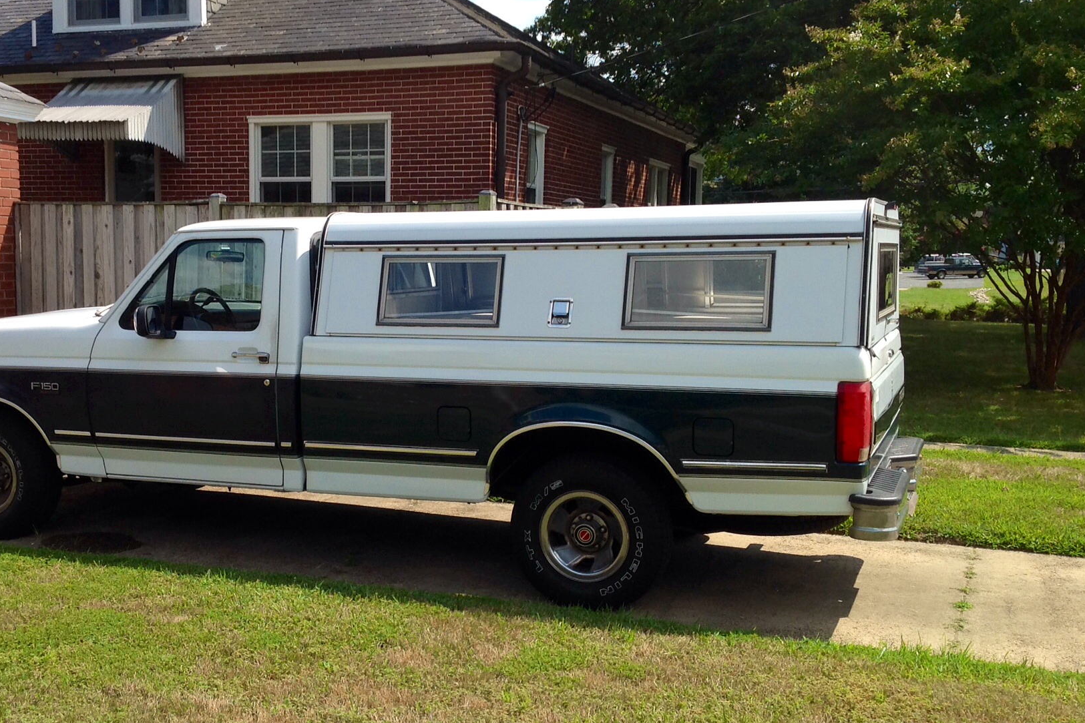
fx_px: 1386
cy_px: 377
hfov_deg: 42.4
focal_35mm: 46
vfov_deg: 29.2
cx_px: 406
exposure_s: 1/1374
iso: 50
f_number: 2.4
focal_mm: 4.28
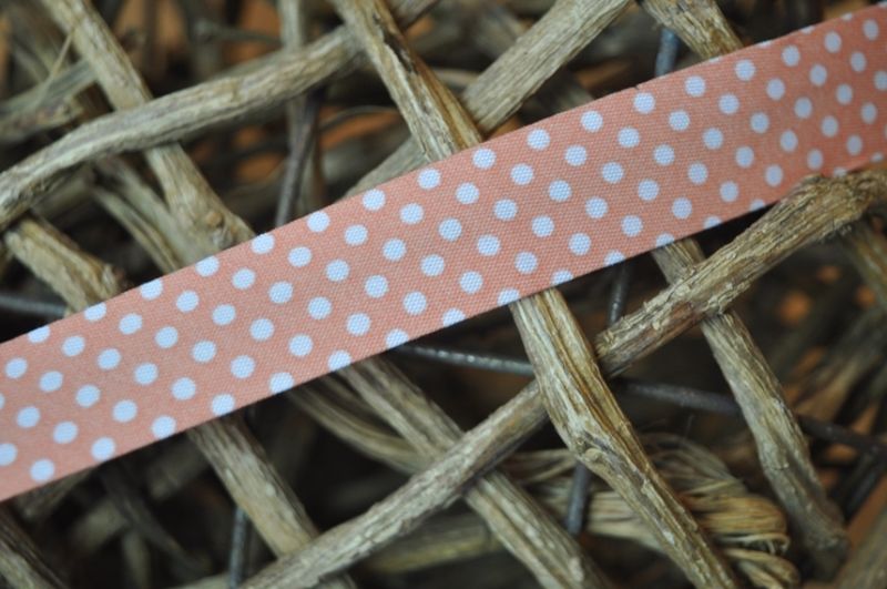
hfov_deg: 33.4
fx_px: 1476
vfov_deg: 22.6
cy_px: 294
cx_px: 444
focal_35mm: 60
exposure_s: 1/60
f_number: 5
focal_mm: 40
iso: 400
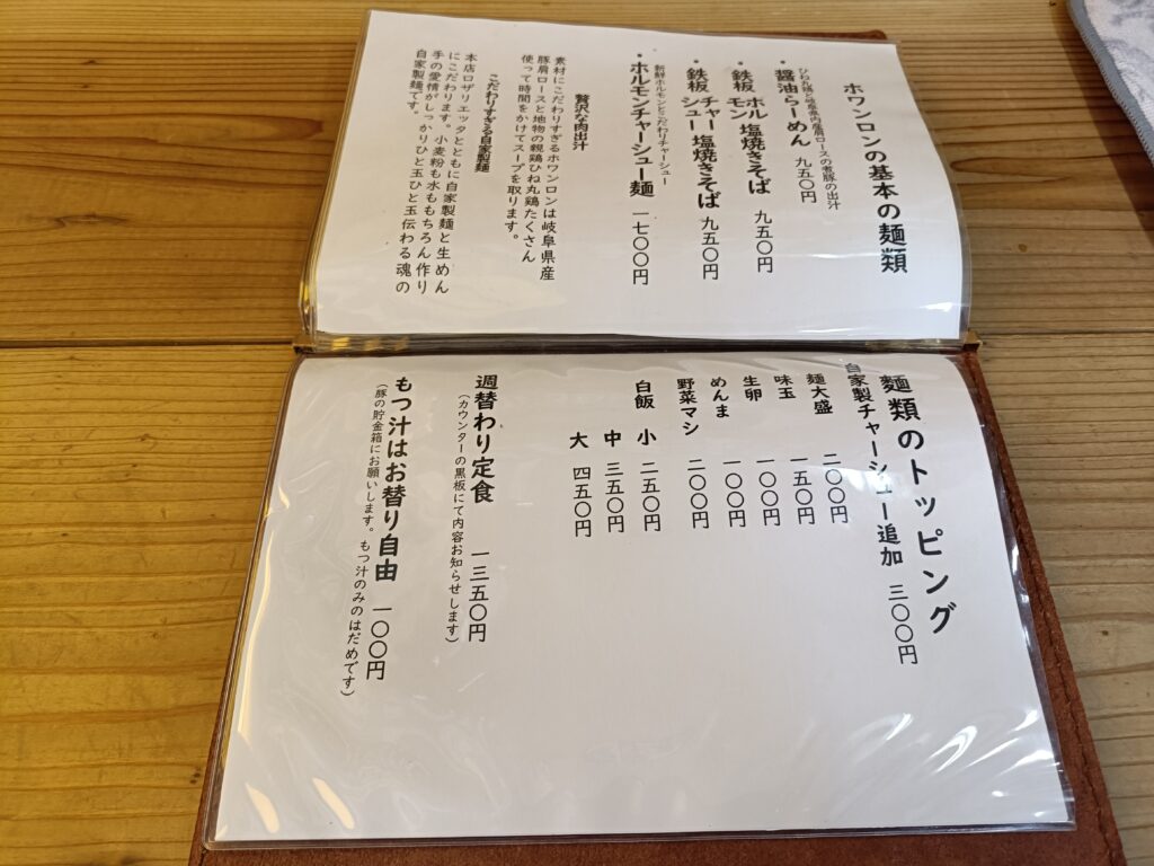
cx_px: 577
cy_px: 433
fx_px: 833
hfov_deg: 69.4
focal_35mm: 25
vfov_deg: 54.9
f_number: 1.7
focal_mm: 4.7
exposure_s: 1/50
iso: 400
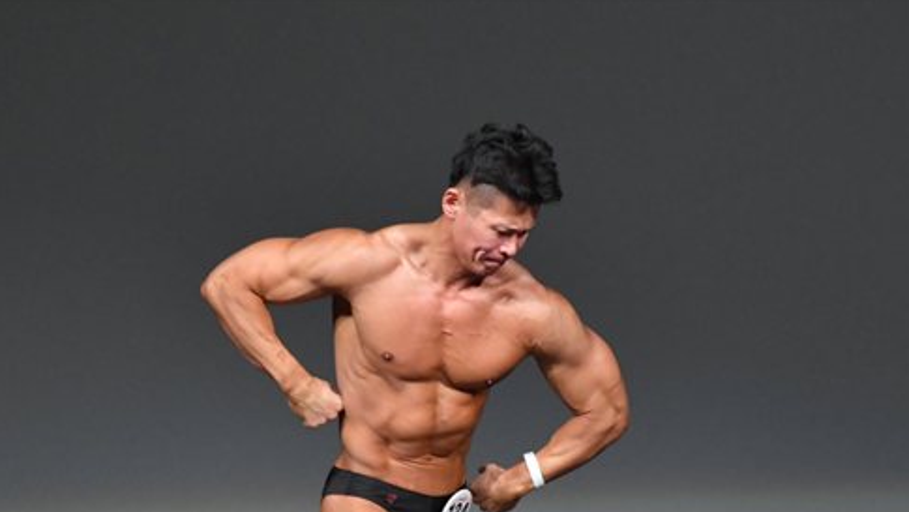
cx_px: 537
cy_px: 473
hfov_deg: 3.4
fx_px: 15139
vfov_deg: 1.9
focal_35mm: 628
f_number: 5.6
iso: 4000
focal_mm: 250
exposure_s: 1/400
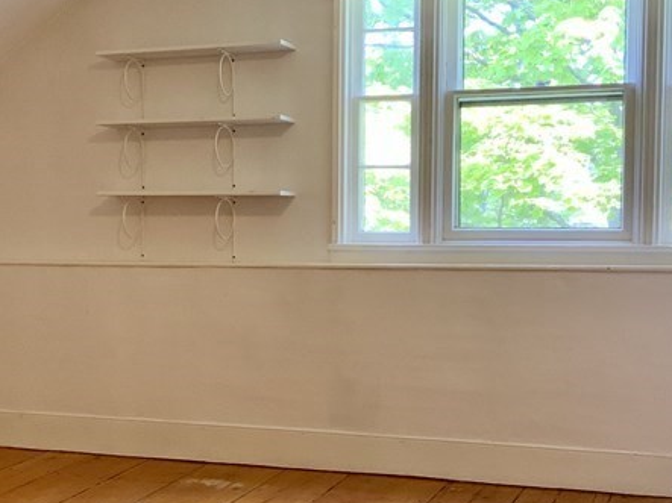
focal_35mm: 67
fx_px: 1300
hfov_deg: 28.8
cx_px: 217
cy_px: 280
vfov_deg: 21.9
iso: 64
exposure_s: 1/60
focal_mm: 3
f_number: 1.8
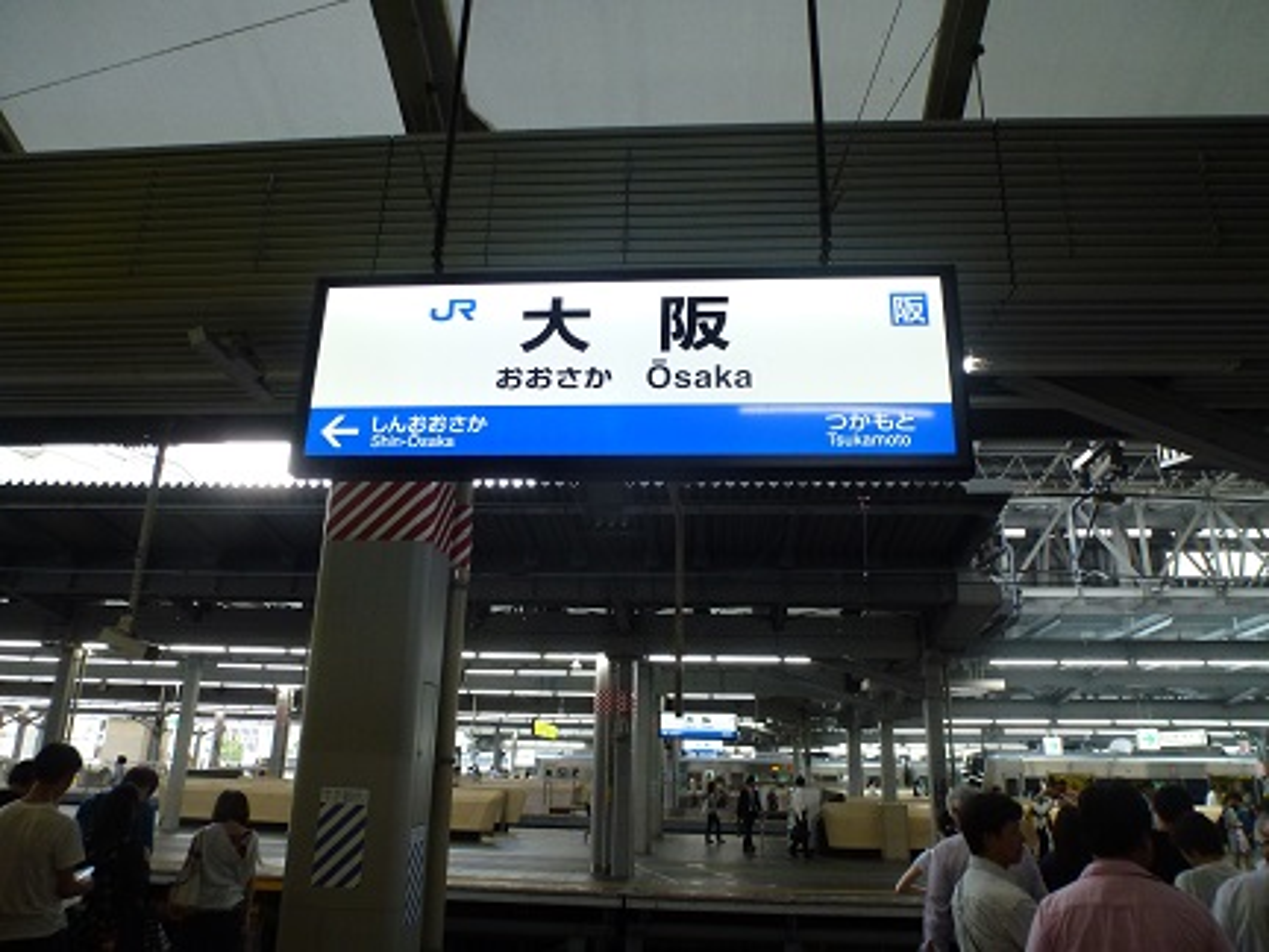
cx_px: 634
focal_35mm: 24
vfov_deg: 56.8
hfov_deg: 71.6
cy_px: 476
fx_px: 880
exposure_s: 1/60
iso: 250
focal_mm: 4.3
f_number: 3.3
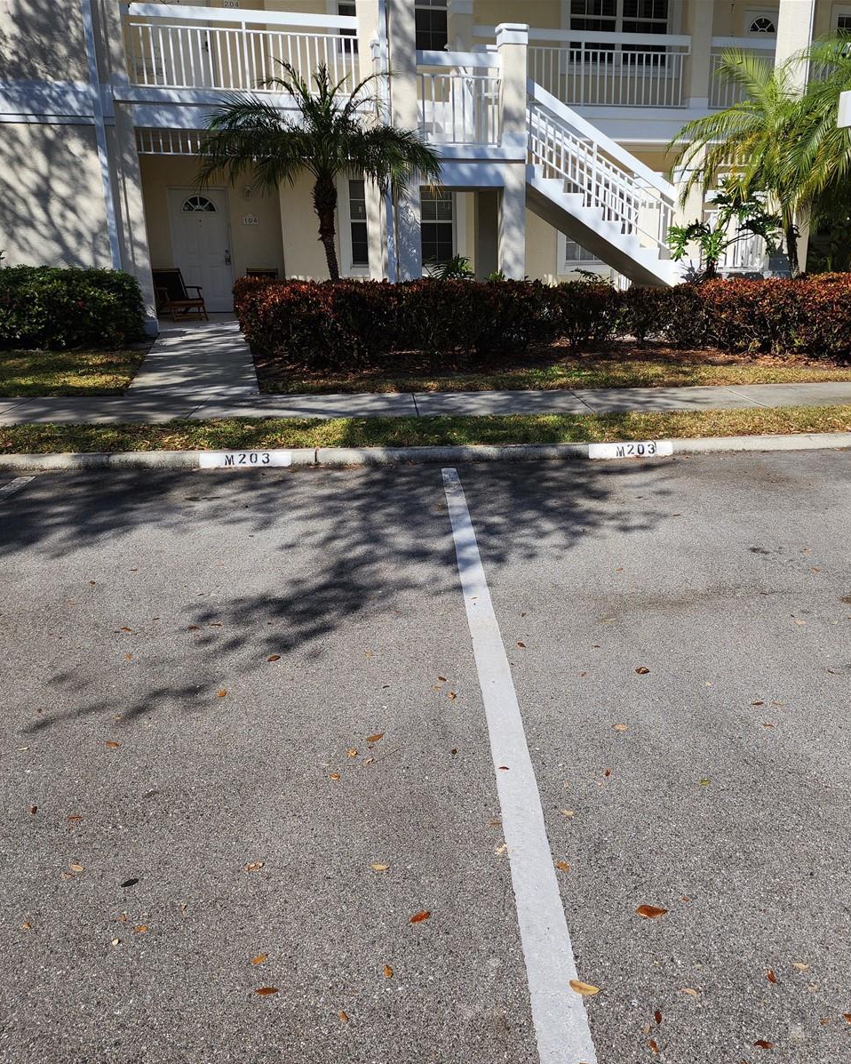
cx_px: 508
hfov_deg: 48.2
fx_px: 944
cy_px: 532
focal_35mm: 30
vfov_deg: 58.8
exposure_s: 1/1283
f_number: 1.8
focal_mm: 6.4
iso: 12
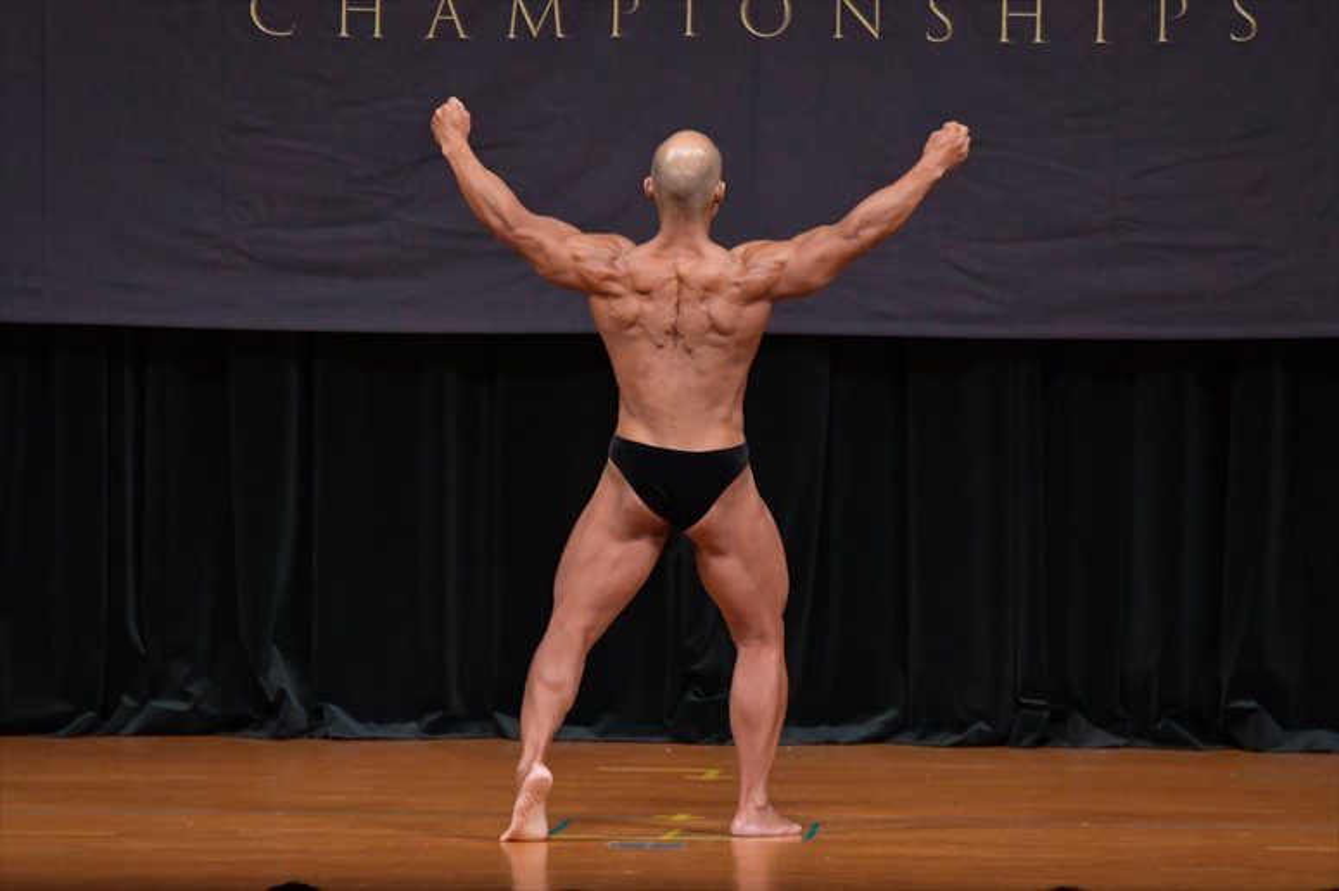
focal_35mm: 270
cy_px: 446
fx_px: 10038
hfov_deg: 7.6
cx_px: 670
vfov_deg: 5.1
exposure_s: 1/400
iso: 4000
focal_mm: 180
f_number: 5.6
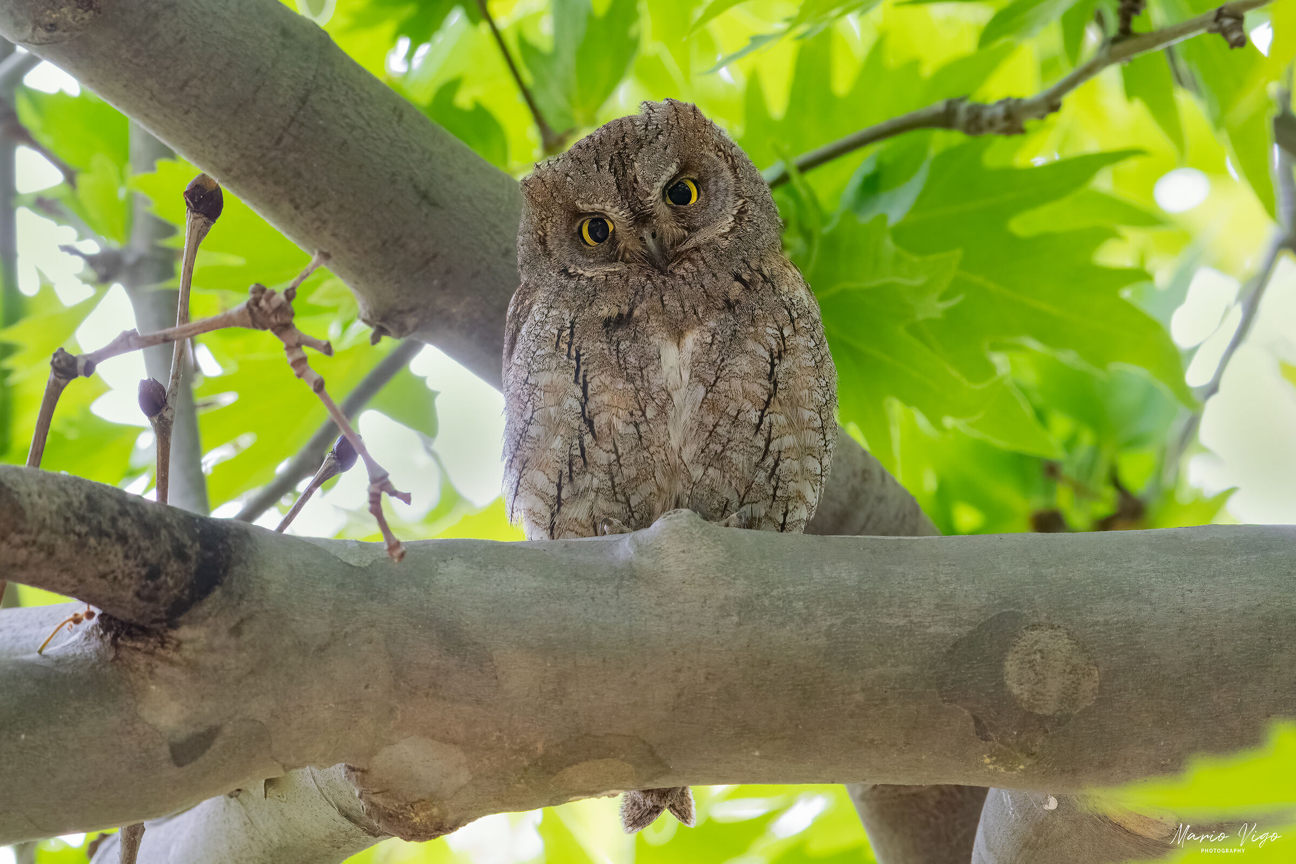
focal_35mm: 477
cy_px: 432
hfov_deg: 4.3
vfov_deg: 2.9
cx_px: 648
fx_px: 17171
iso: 6400
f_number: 11
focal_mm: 477
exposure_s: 1/640
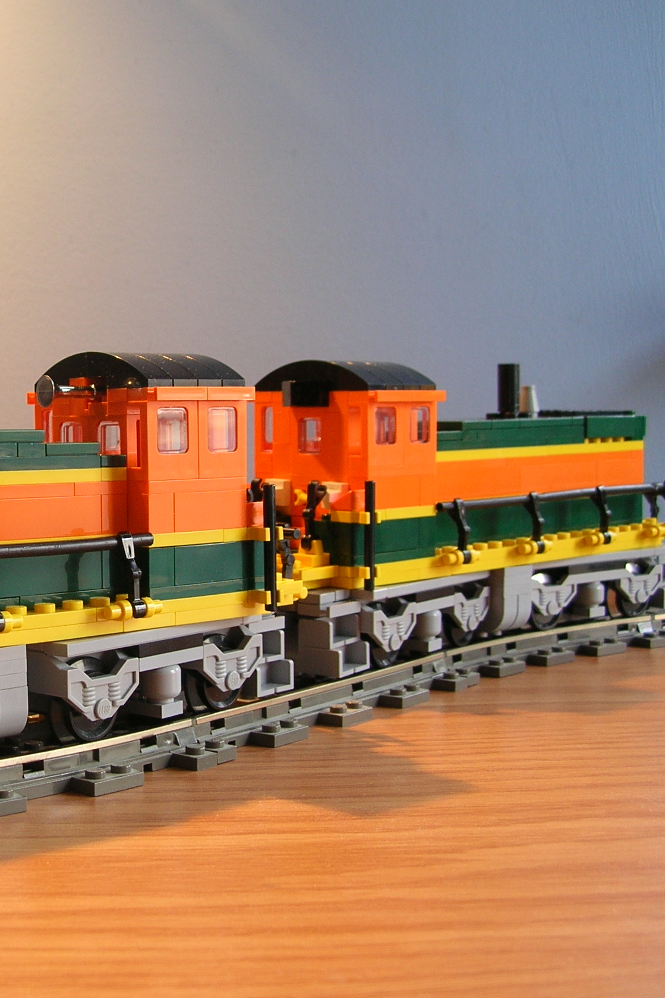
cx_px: 61
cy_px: 495
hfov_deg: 25.6
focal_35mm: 51
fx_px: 1413
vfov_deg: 38.9
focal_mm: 6
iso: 50
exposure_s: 1/8.5
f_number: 2.7
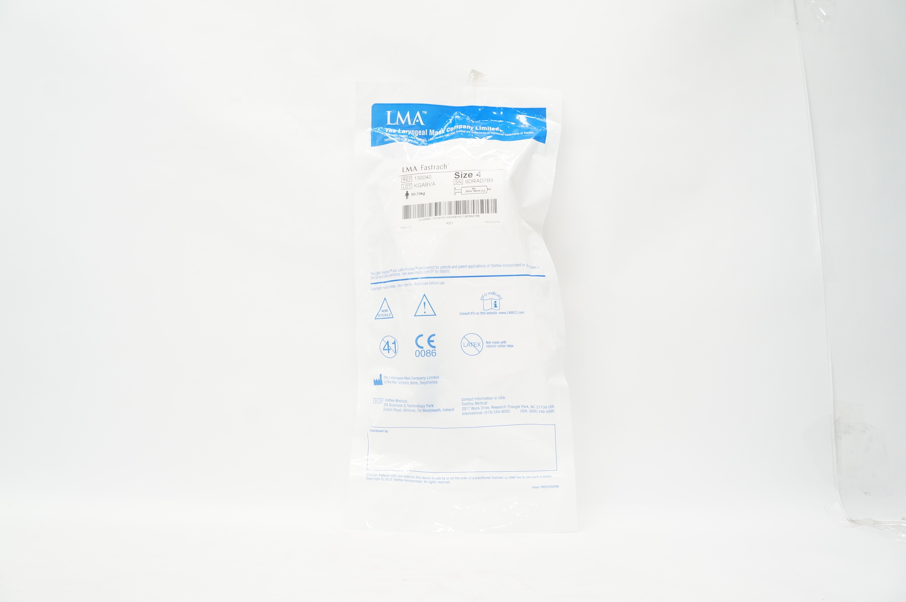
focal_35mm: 27
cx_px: 453
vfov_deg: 47.8
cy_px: 301
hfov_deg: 67.4
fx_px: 679
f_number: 8
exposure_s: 1/40
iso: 800
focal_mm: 18
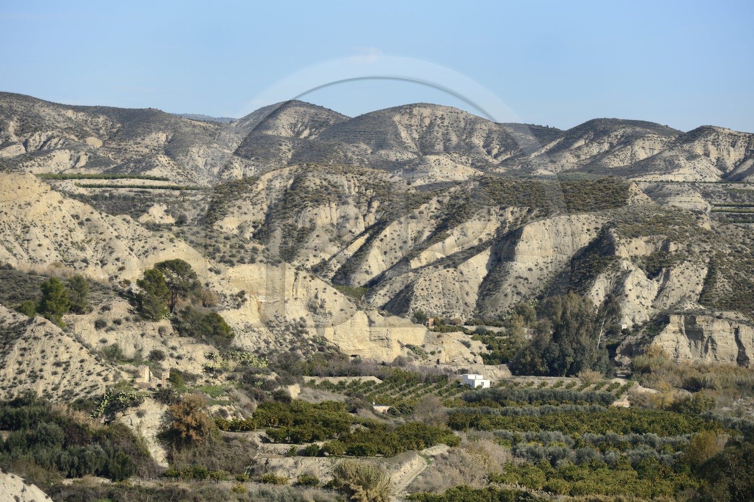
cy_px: 251
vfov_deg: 10.1
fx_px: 2825
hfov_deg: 15.2
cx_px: 377
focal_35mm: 135
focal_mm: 135
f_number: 5
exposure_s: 1/800
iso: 200
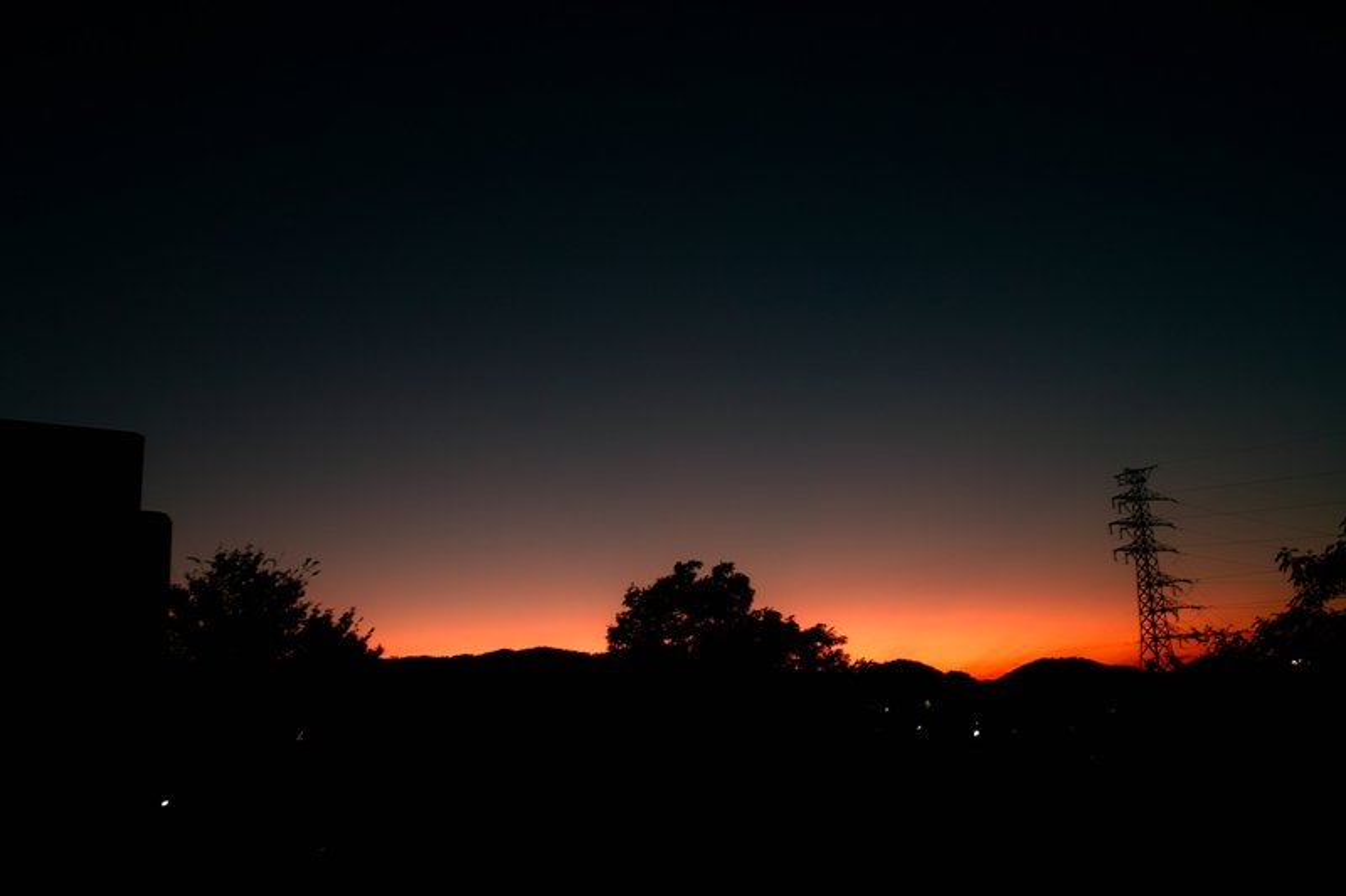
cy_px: 448
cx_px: 673
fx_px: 1533
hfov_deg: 47.4
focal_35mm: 41
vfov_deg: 32.6
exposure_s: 1/6
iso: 200
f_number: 5.6
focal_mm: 24.2
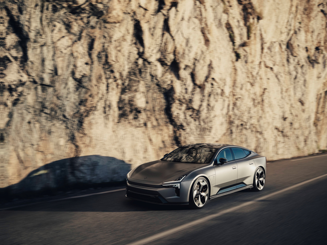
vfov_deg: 39.7
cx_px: 164
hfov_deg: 51.4
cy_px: 122
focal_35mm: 36
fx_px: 340
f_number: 4
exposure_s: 1/400
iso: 80
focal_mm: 45
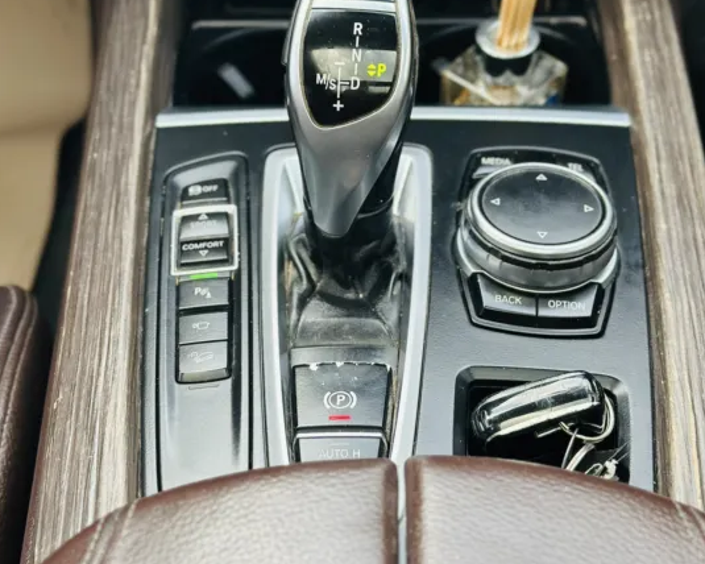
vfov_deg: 24.2
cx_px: 352
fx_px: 1315
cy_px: 212
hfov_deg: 30.0
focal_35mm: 63
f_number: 1.78
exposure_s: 1/53
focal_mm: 6.86
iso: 160
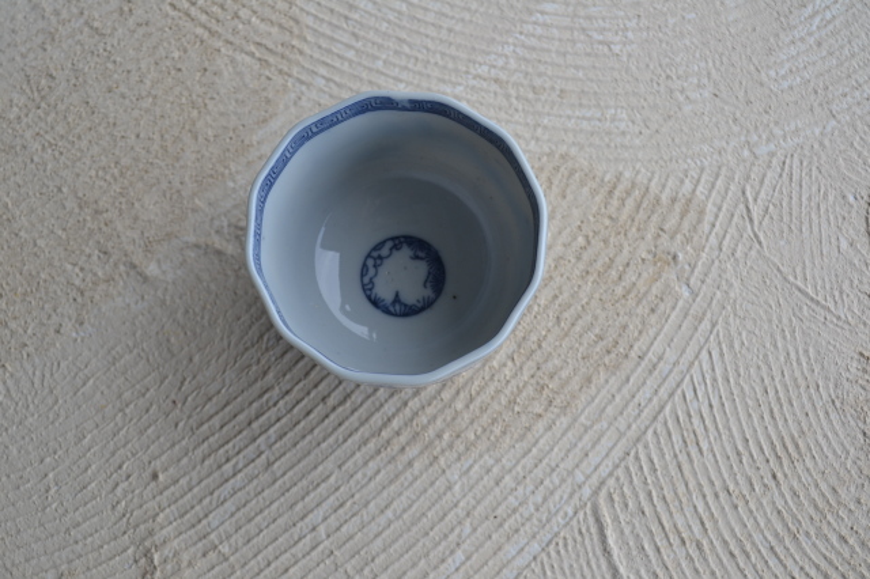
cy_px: 290
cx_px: 435
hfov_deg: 38.9
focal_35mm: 51
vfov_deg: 26.5
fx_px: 1232
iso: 125
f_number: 5.6
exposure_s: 1/125
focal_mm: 34
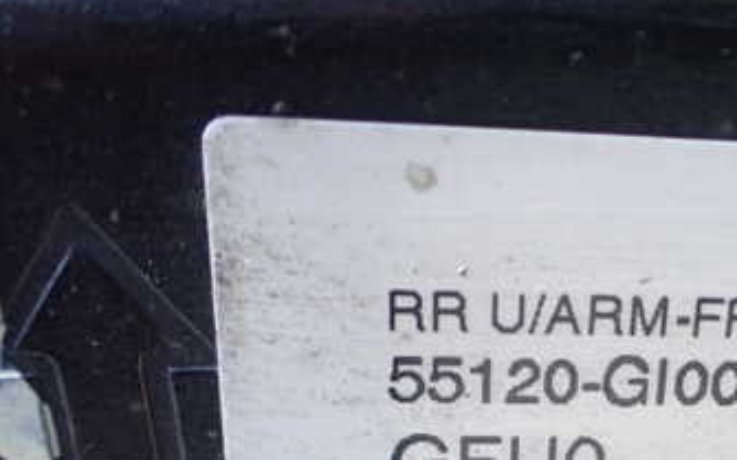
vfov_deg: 22.4
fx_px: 1144
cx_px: 658
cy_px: 368
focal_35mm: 57
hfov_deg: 33.9
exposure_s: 1/40
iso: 800
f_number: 2.3
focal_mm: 5.4
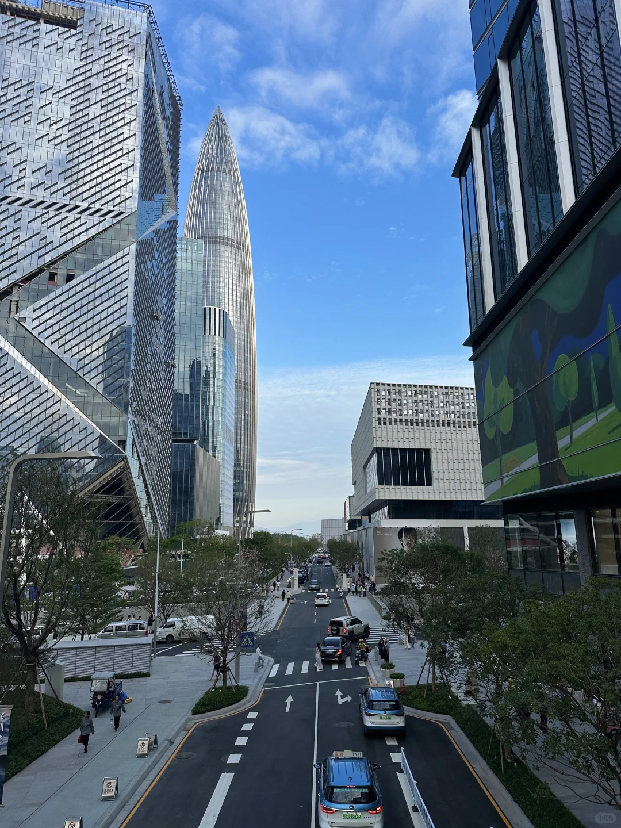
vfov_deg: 71.6
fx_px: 574
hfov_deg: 56.8
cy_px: 414
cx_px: 310
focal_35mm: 24
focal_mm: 6.86
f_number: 1.78
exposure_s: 1/2732
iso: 80
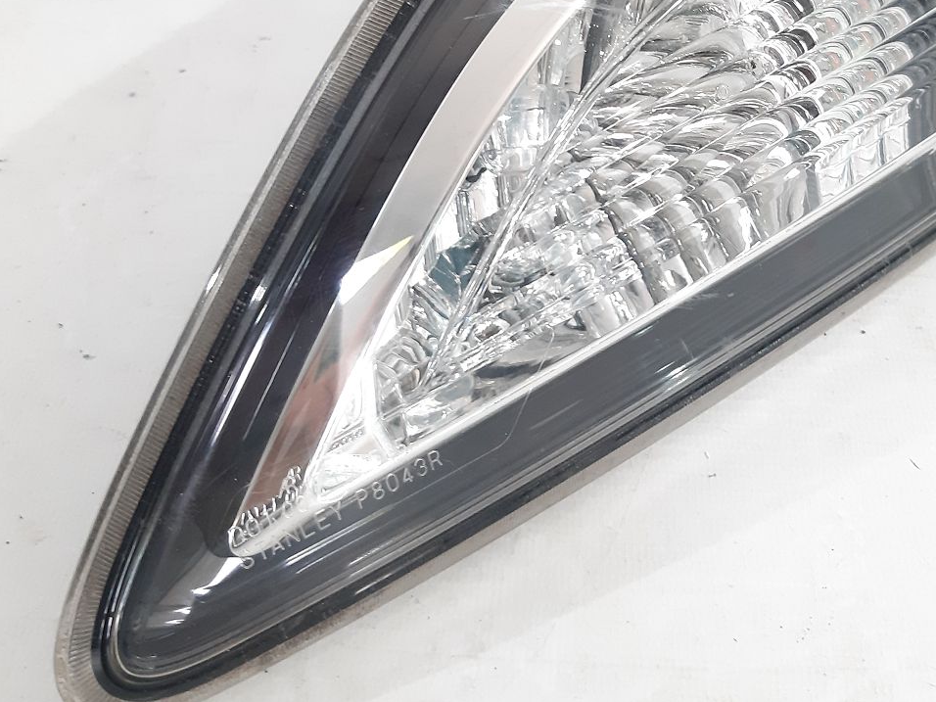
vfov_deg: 29.5
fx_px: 1298
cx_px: 577
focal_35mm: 48
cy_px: 131
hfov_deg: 39.4
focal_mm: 3.93
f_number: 1.7
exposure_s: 1/50
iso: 160
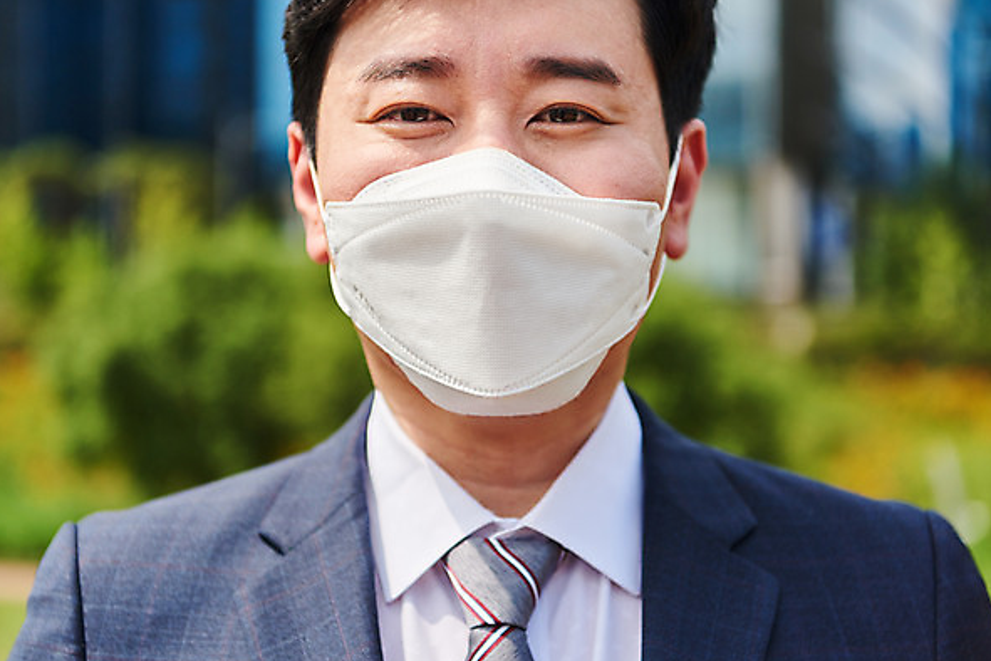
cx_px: 496
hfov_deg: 28.5
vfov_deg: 19.2
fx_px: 1954
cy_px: 332
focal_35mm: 71
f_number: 3.5
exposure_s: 1/3200
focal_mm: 70
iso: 200
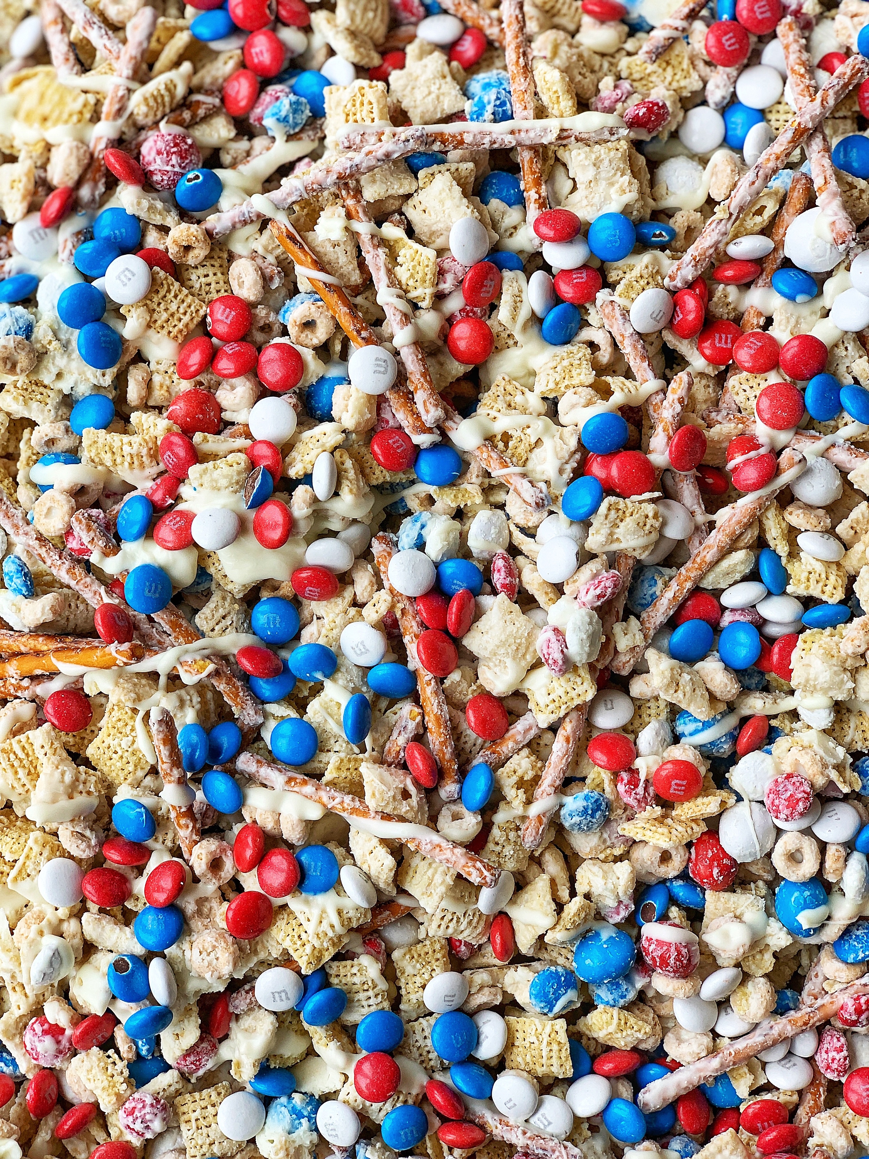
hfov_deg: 28.0
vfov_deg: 36.8
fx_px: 1741
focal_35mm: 52
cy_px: 580
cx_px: 434
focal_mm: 6
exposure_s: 1/122
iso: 32
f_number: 2.4
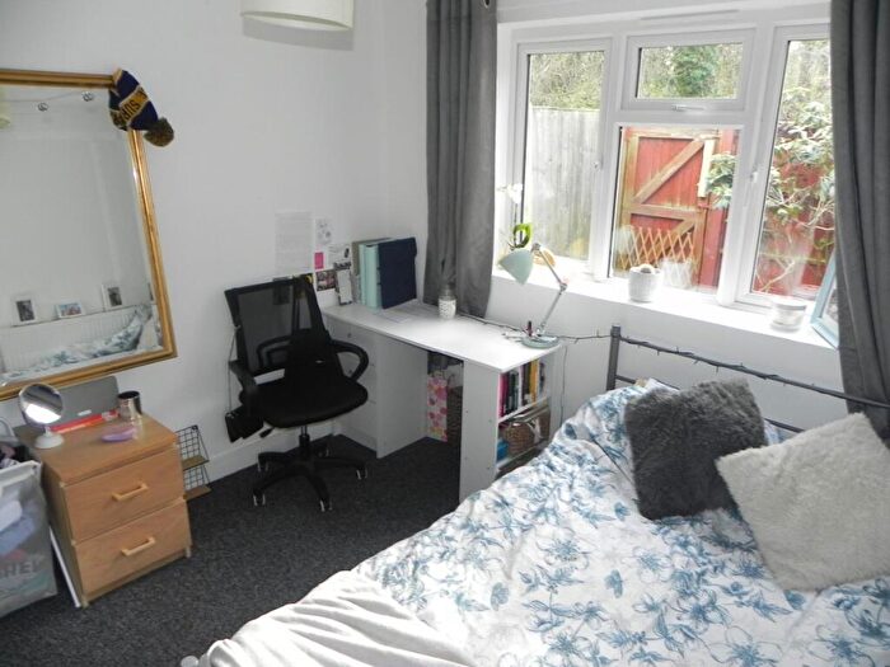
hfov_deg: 67.3
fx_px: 668
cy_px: 334
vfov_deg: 53.1
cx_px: 445
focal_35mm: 26
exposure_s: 1/46.5
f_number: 2.8
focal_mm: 4.6
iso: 160
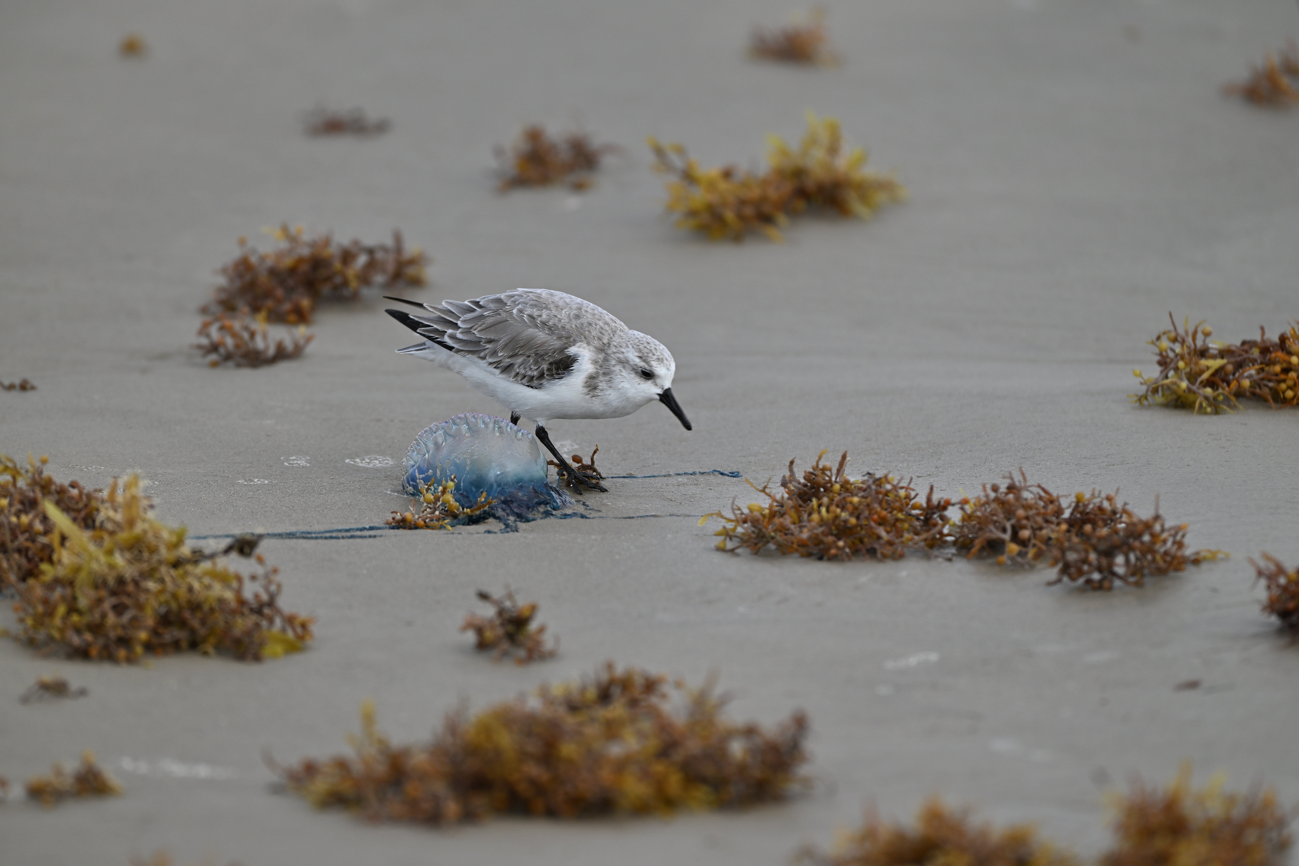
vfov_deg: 2.3
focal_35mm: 600
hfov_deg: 3.4
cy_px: 433
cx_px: 650
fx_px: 21648
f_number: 6.3
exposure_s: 1/640
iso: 160
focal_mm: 600
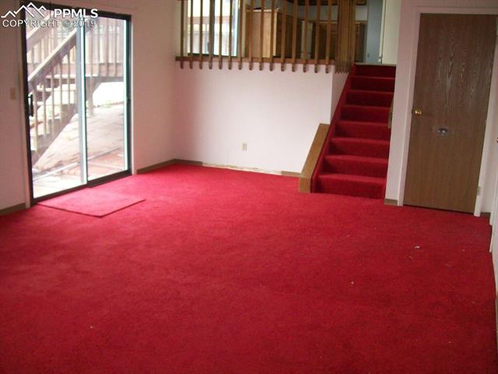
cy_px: 187
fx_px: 518
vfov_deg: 39.7
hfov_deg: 51.4
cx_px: 249
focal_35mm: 36
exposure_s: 1/64
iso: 200
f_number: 2.7
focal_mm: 6
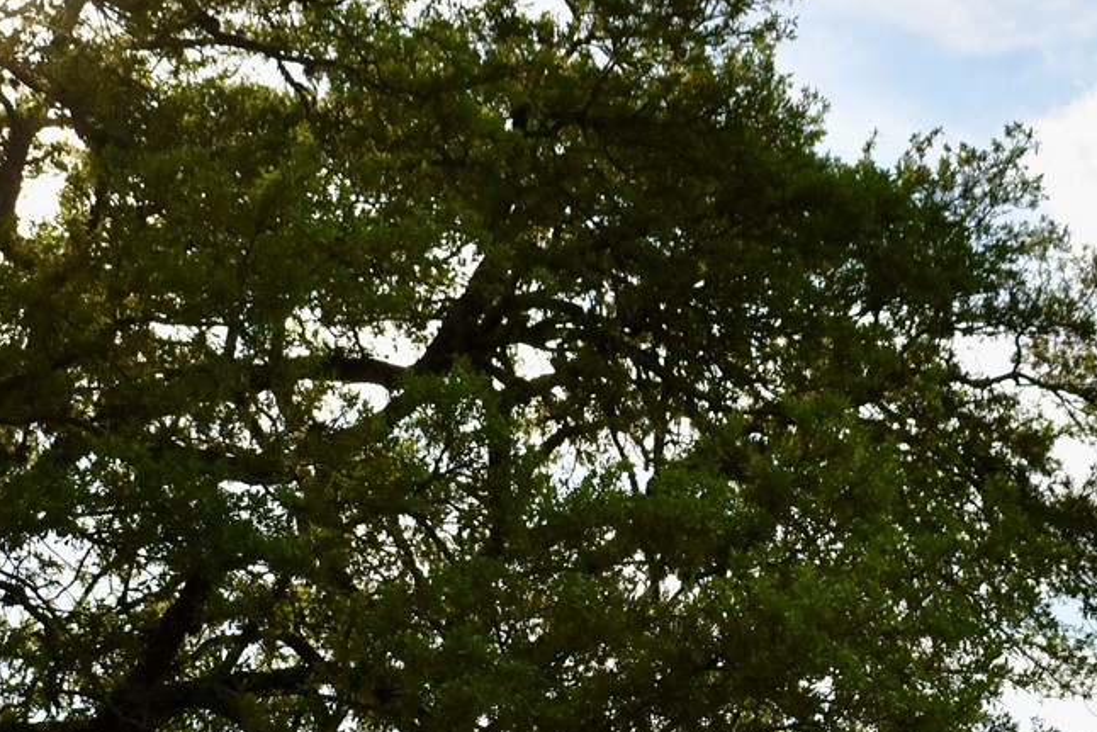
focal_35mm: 121
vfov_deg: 11.2
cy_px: 805
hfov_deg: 16.9
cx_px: 659
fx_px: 3688
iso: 200
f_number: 5
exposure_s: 1/2500
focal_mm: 24
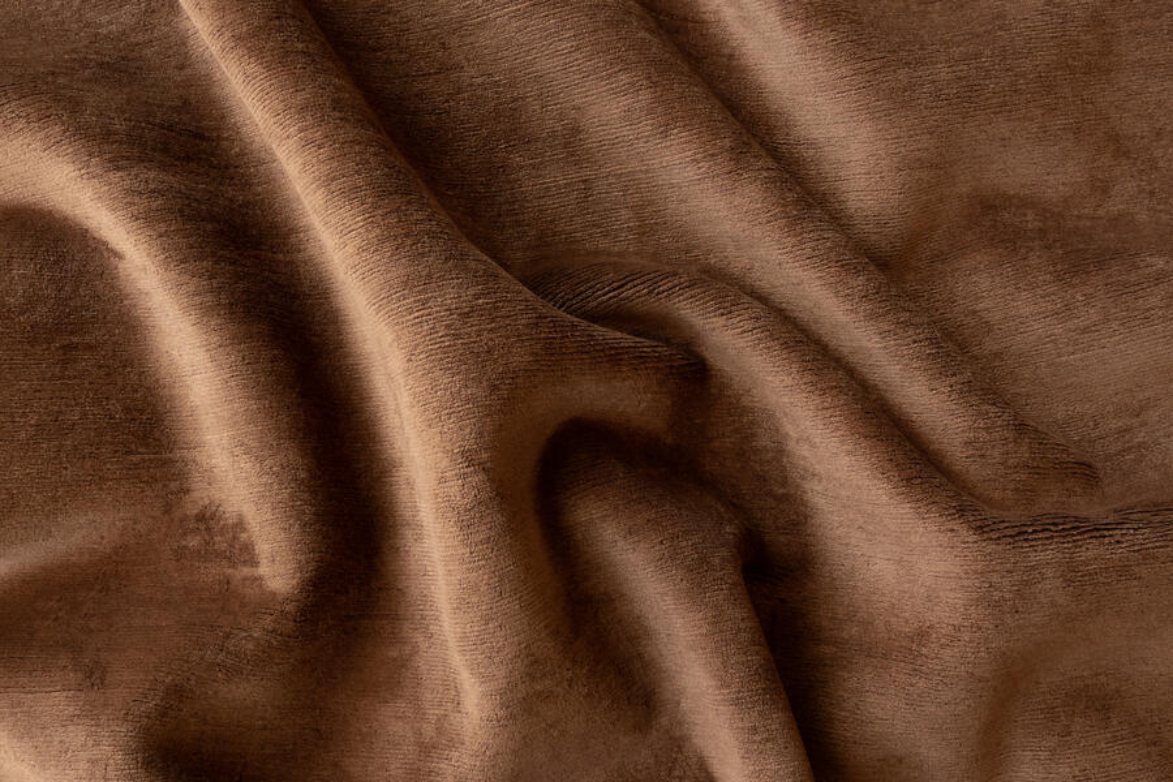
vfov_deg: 31.9
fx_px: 1368
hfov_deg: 46.4
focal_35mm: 42
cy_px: 391
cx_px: 586
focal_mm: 28
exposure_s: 1/25
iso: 1250
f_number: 10
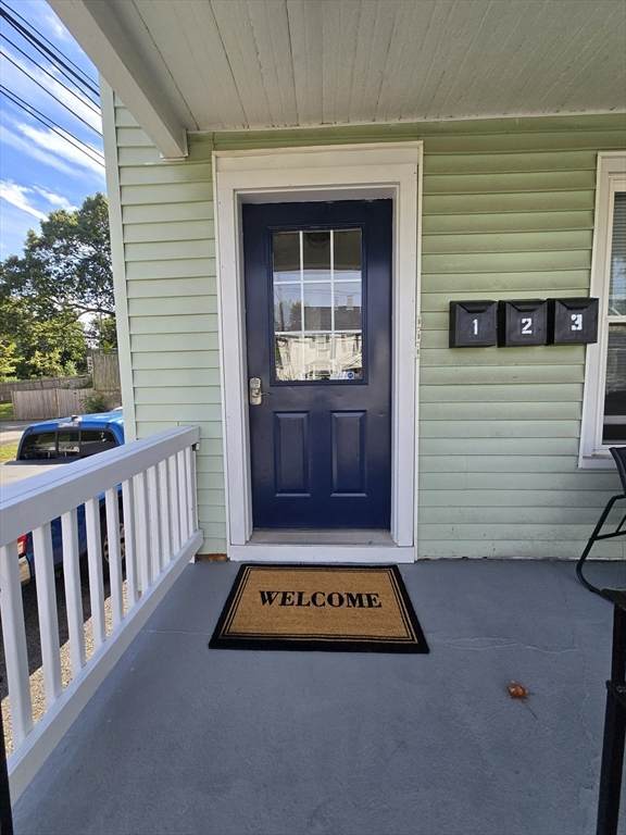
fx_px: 313
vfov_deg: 106.2
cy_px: 418
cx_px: 313
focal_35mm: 13
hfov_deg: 89.9
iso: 100
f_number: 2.2
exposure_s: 1/2000
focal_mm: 2.2
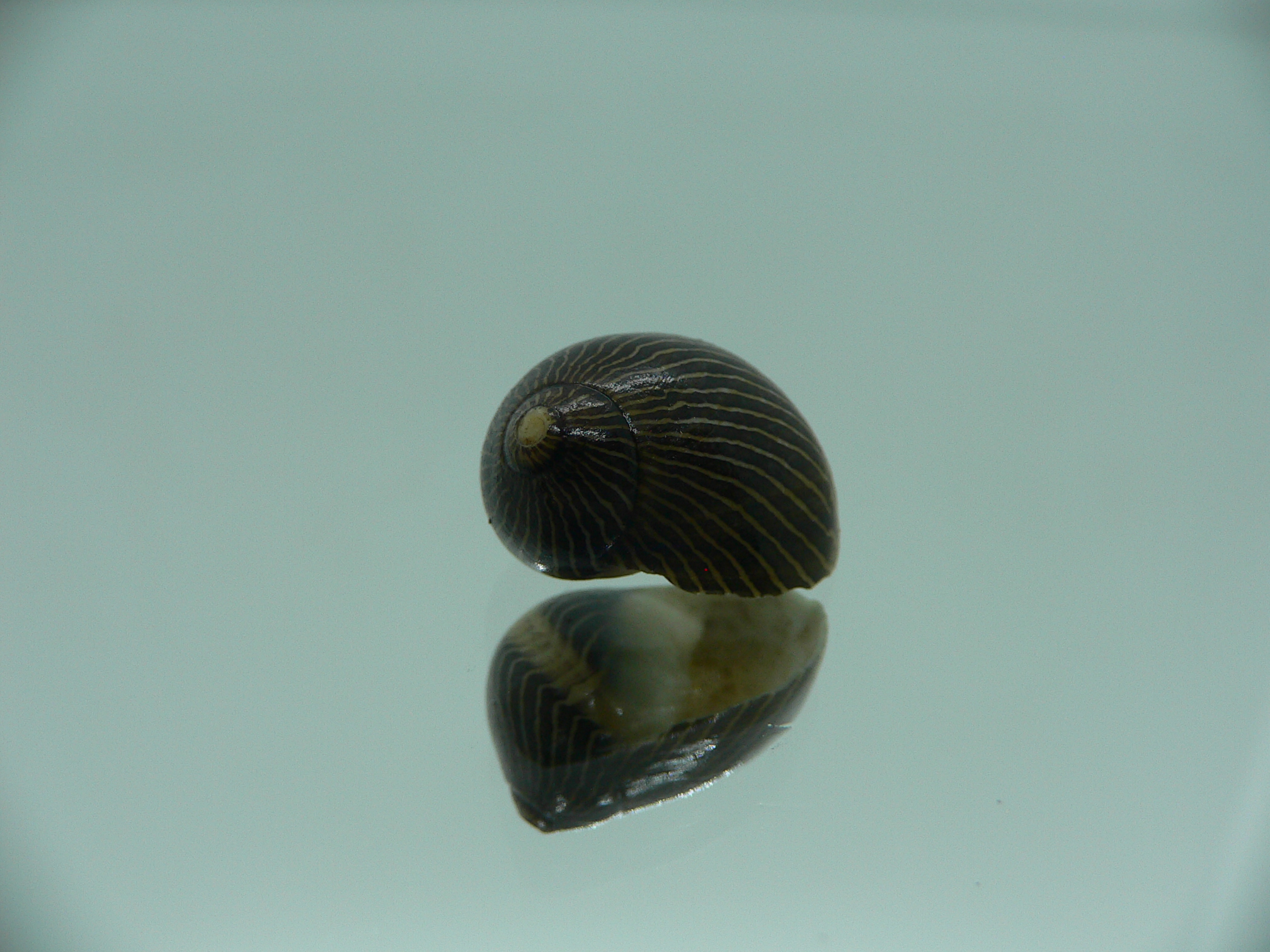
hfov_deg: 52.6
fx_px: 1284
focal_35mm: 35
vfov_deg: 40.7
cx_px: 635
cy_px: 476
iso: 80
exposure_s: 1/60
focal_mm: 4.6
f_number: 2.8
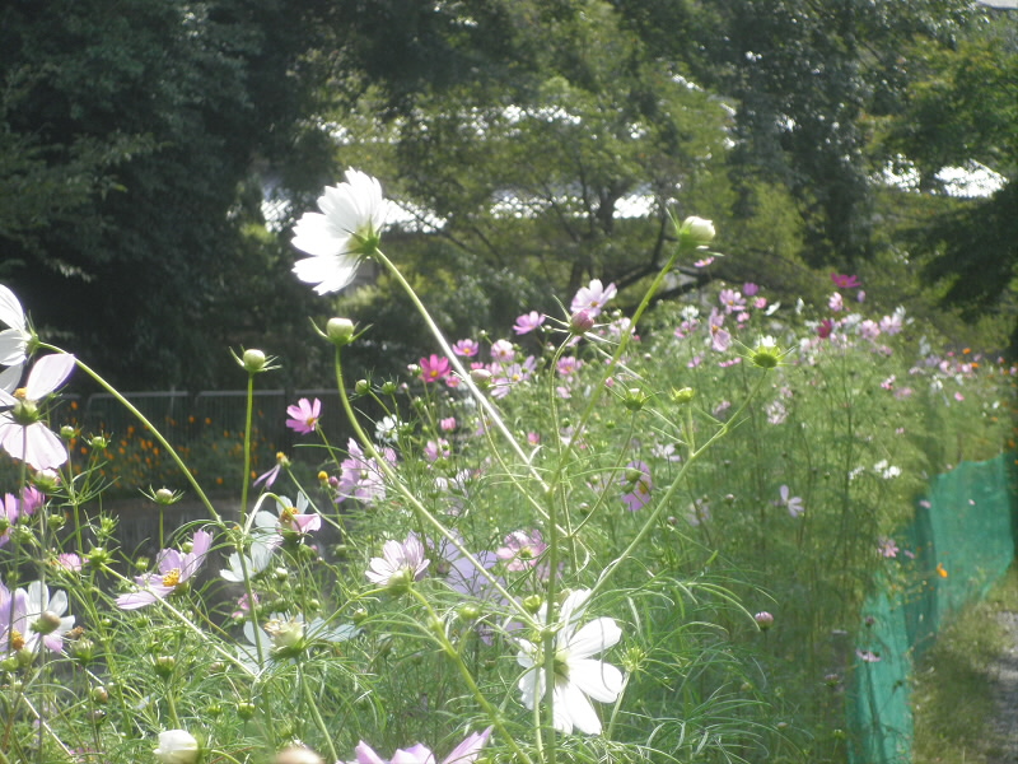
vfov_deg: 13.7
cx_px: 509
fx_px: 3176
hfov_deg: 18.2
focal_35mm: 108
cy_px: 382
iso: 125
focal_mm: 19.6
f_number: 5.9
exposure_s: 1/250
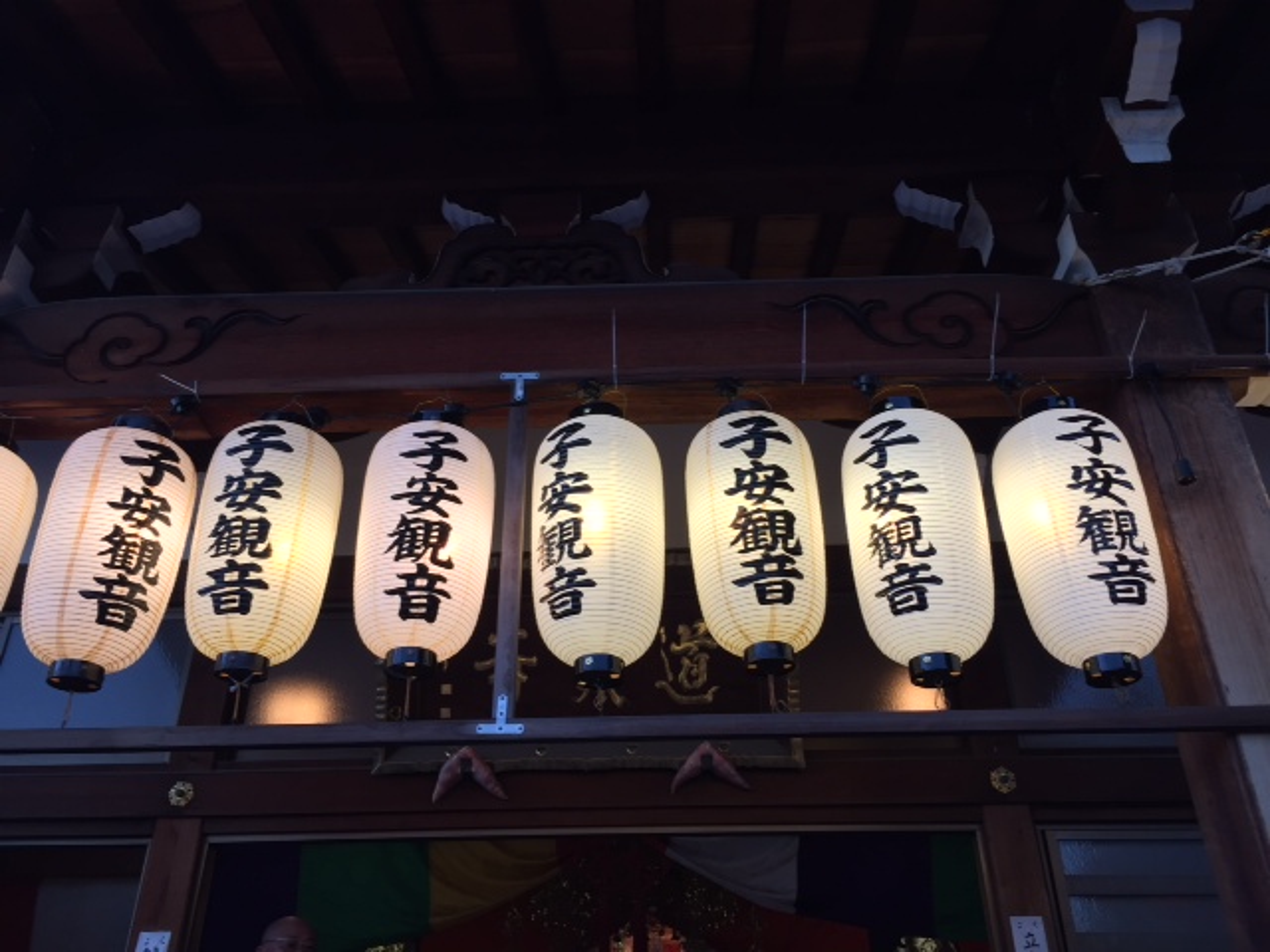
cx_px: 635
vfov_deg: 48.2
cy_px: 476
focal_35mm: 29
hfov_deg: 61.7
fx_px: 1064
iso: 32
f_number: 2.2
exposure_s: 1/40
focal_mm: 4.15
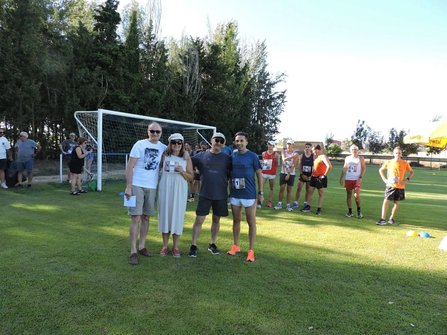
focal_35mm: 24
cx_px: 224
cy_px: 168
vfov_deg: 56.8
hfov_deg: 71.6
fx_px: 310
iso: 100
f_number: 3
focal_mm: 4.3
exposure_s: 1/250
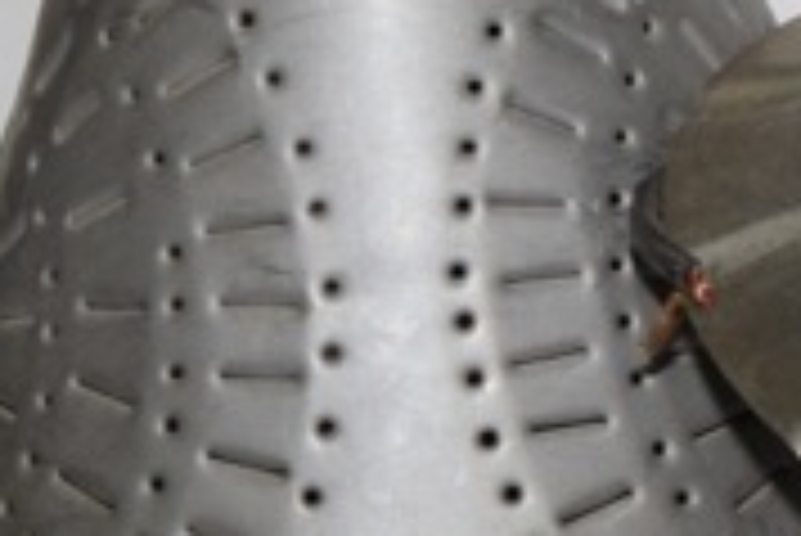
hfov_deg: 4.4
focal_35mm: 463
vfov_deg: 3.0
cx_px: 1696
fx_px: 10306
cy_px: -29
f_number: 5.6
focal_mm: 55
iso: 800
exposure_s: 1/60
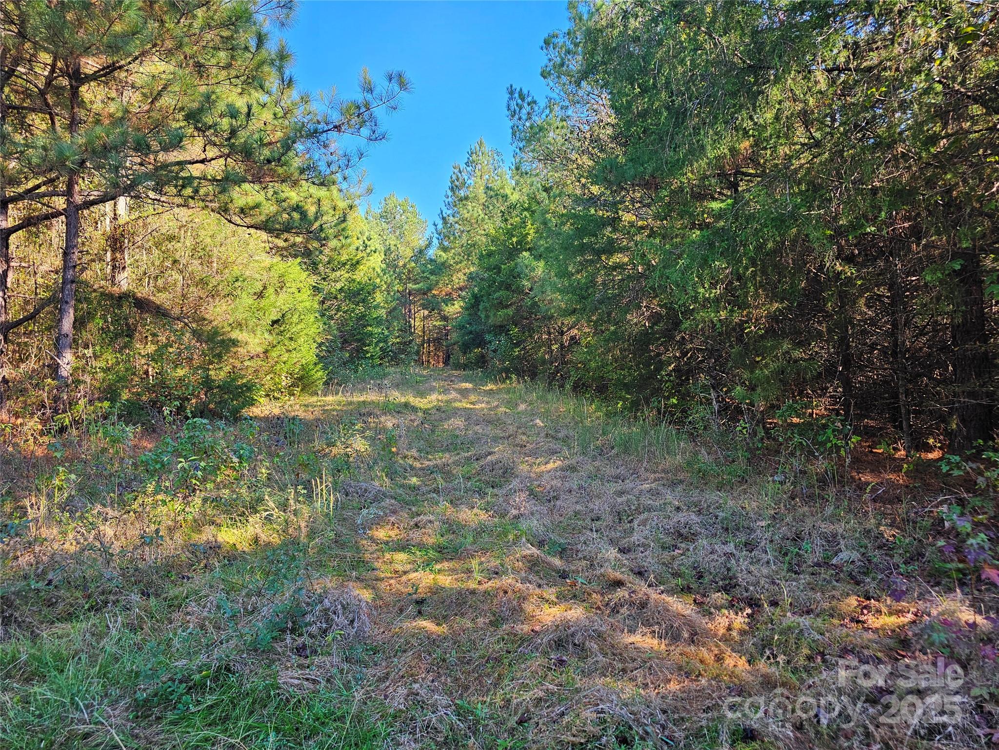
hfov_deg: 73.9
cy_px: 375
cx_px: 500
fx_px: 664
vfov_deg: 58.9
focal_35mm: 23
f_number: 1.7
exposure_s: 1/182
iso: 40
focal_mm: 6.3
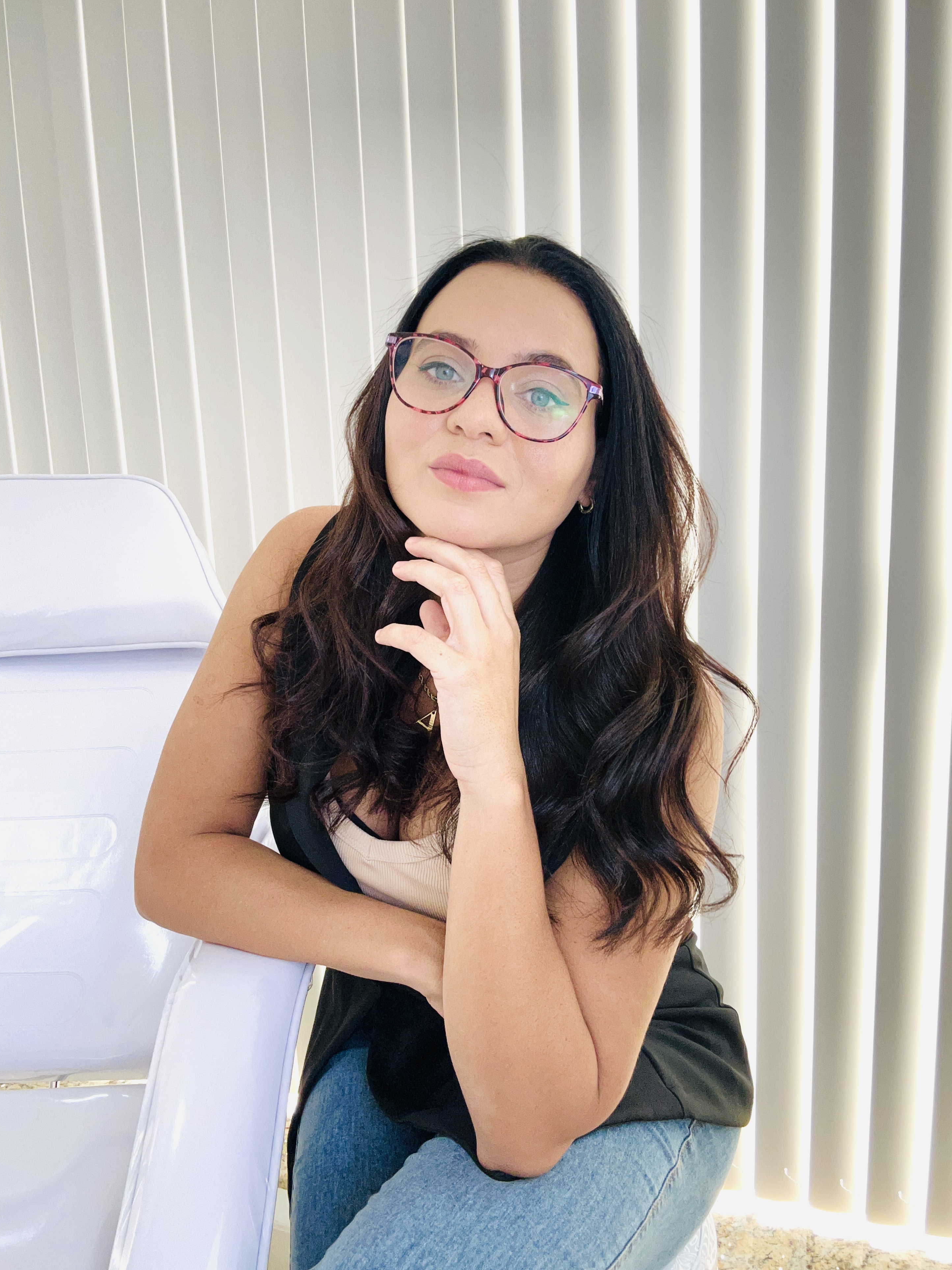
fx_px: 880
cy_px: 631
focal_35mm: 24
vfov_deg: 71.6
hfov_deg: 56.8
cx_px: 482
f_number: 1.9
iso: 64
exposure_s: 1/60
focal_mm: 2.69
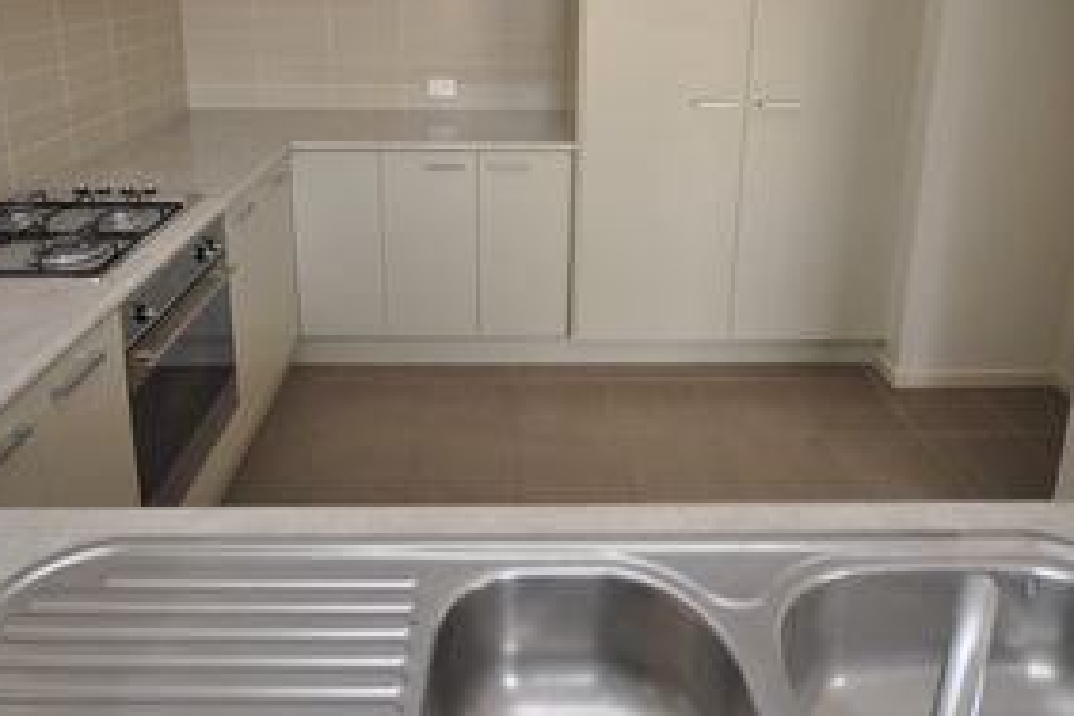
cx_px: 537
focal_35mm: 25
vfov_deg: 48.0
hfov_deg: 71.5
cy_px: 128
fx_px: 746
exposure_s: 1/60
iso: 720
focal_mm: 10
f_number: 4
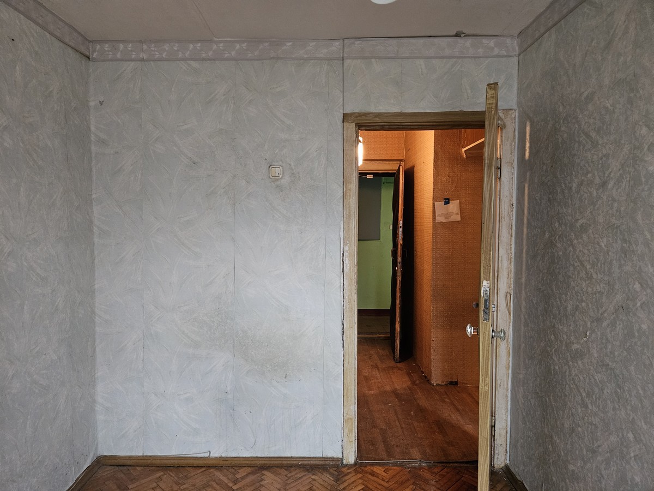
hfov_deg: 73.9
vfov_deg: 58.9
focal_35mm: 23
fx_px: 435
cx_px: 327
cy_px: 246
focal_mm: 5.4
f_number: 1.8
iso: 500
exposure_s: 1/25
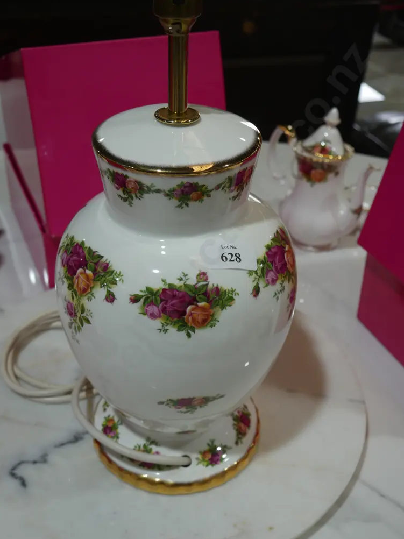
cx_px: 198
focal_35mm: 45
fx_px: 701
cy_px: 270
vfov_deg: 42.1
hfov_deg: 32.2
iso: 200
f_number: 4.7
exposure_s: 1/125
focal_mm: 22
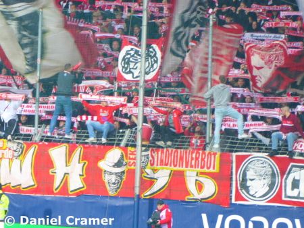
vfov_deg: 2.2
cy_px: 114
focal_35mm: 678
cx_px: 152
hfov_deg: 2.9
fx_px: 5957
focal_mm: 121.5
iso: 400
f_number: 6.3
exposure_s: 1/25
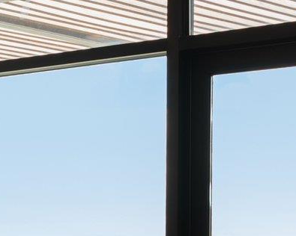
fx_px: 1489
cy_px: 370
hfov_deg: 10.4
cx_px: -305
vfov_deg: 8.8
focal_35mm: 170
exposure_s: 1/10
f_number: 13
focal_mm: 35
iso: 200
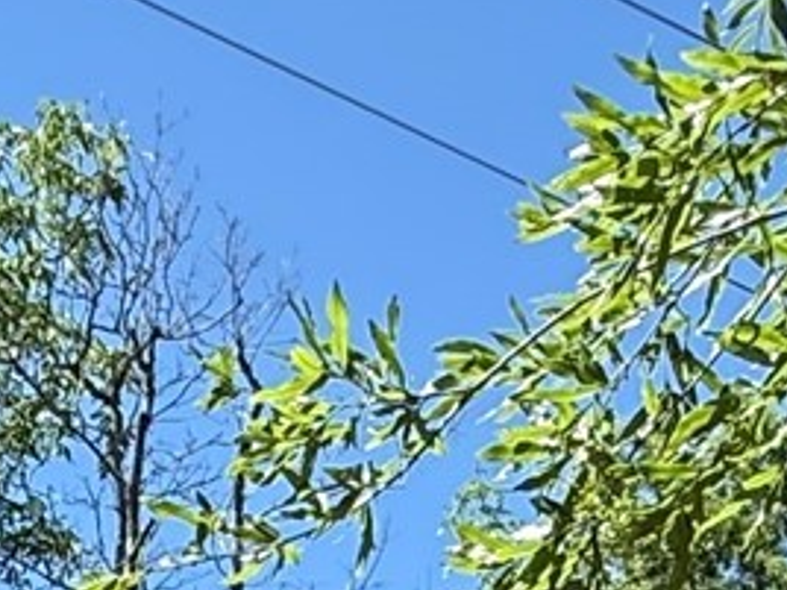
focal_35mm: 107
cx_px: -153
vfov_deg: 11.5
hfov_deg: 17.5
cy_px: 1391
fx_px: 2433
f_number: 2.2
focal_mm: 2.22
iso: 50
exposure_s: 1/416
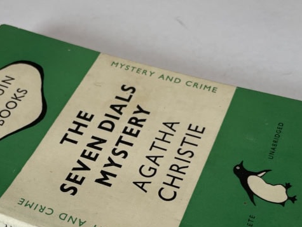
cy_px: 203
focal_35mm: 56
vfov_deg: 25.3
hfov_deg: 33.9
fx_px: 489
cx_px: 90
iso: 32
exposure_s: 1/116
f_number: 1.6
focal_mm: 4.2
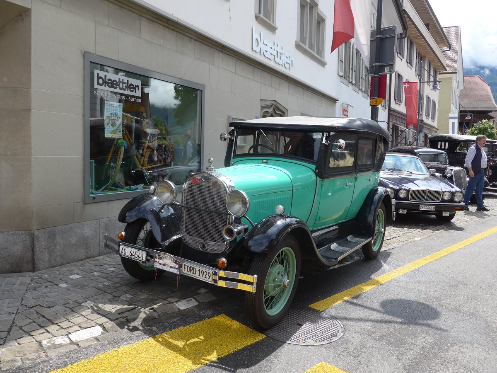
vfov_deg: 48.2
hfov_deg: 61.7
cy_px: 186
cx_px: 248
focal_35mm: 29
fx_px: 416
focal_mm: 6
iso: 80
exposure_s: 1/800
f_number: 2.8
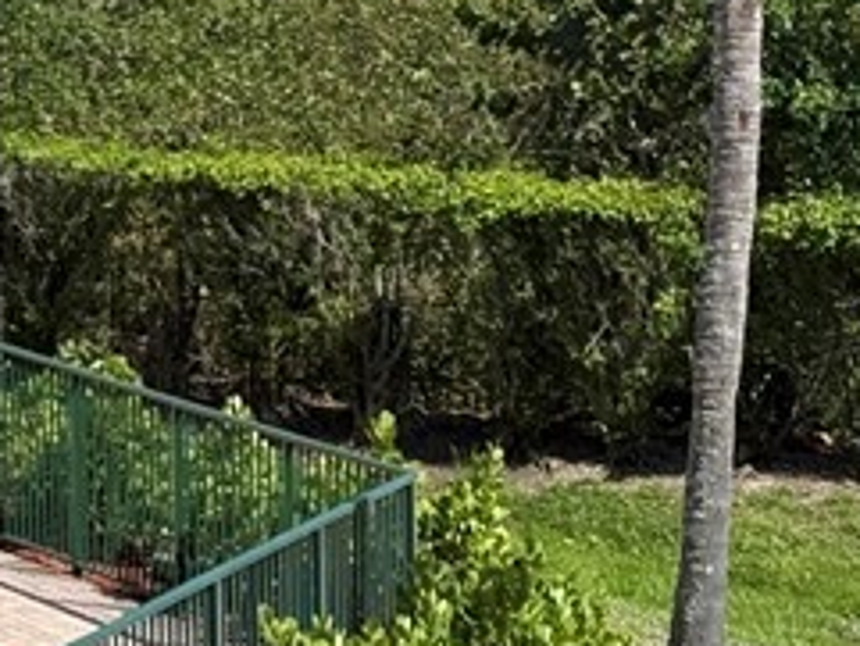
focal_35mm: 204
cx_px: 849
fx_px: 5071
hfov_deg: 9.6
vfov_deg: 7.2
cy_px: 860
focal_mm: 6.76
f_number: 1.78
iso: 80
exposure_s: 1/5208
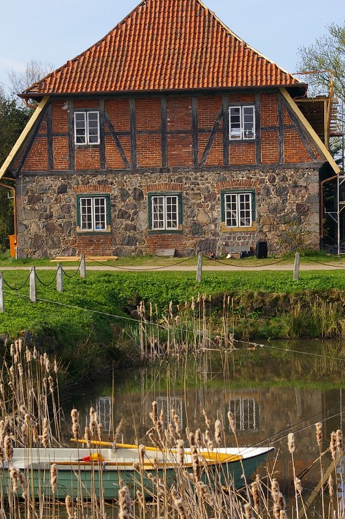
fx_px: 1110
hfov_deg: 17.7
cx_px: 161
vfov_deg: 26.3
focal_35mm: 77
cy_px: 294
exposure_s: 1/250
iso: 200
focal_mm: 40
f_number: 8
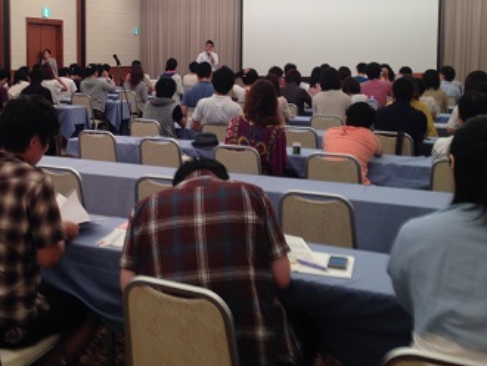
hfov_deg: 38.3
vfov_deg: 29.3
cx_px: 146
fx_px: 690
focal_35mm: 49
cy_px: 96
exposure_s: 1/20
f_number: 2.4
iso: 64
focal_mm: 4.12
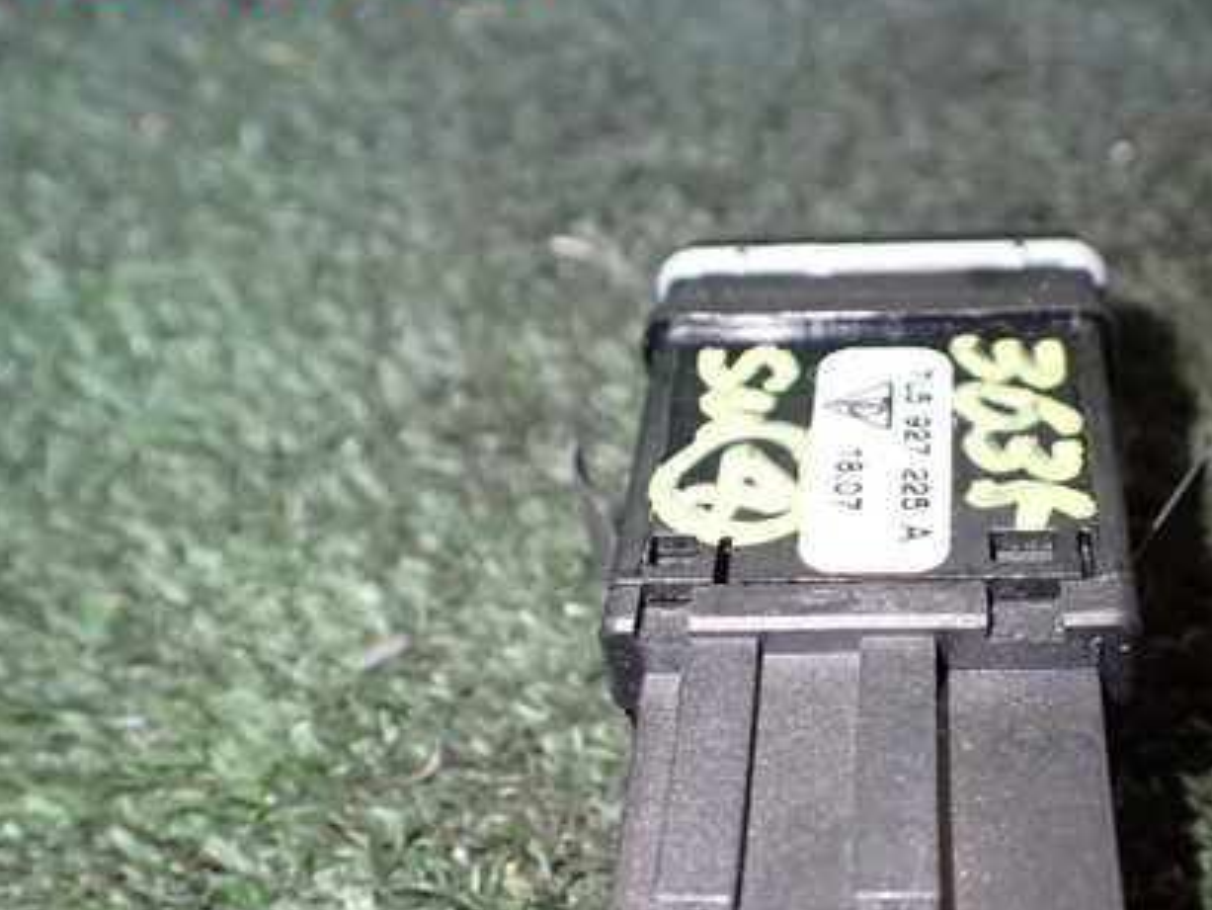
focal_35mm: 44
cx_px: 874
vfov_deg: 32.7
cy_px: 590
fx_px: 1541
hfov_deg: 41.9
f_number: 2.3
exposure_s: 1/60
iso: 800
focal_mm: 5.4
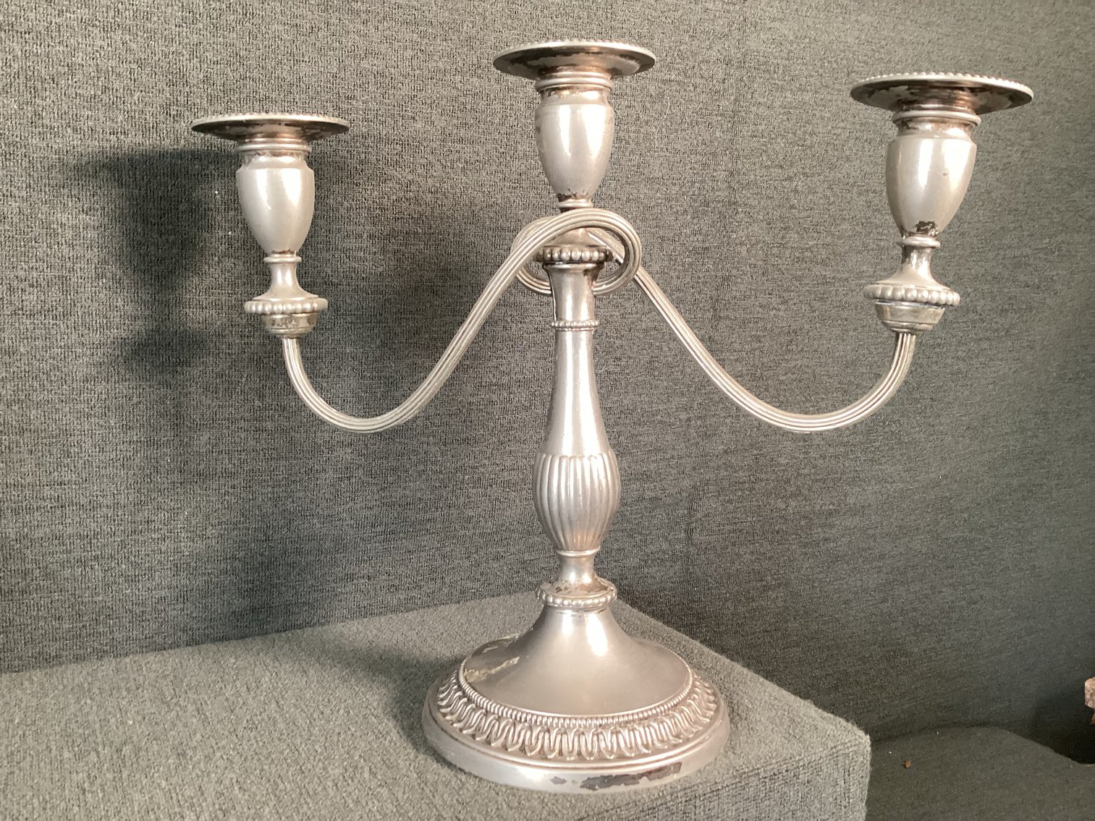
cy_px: 410
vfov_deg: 45.4
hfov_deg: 58.3
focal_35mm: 31
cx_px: 548
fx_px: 981
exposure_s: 1/60
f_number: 2.4
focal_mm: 3.3
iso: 250
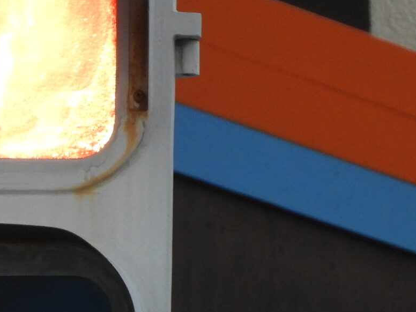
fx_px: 21812
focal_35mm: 1815
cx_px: -31
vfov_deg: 0.8
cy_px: 229
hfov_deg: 1.1
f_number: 5.6
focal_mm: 98.5
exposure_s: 1/160
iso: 400
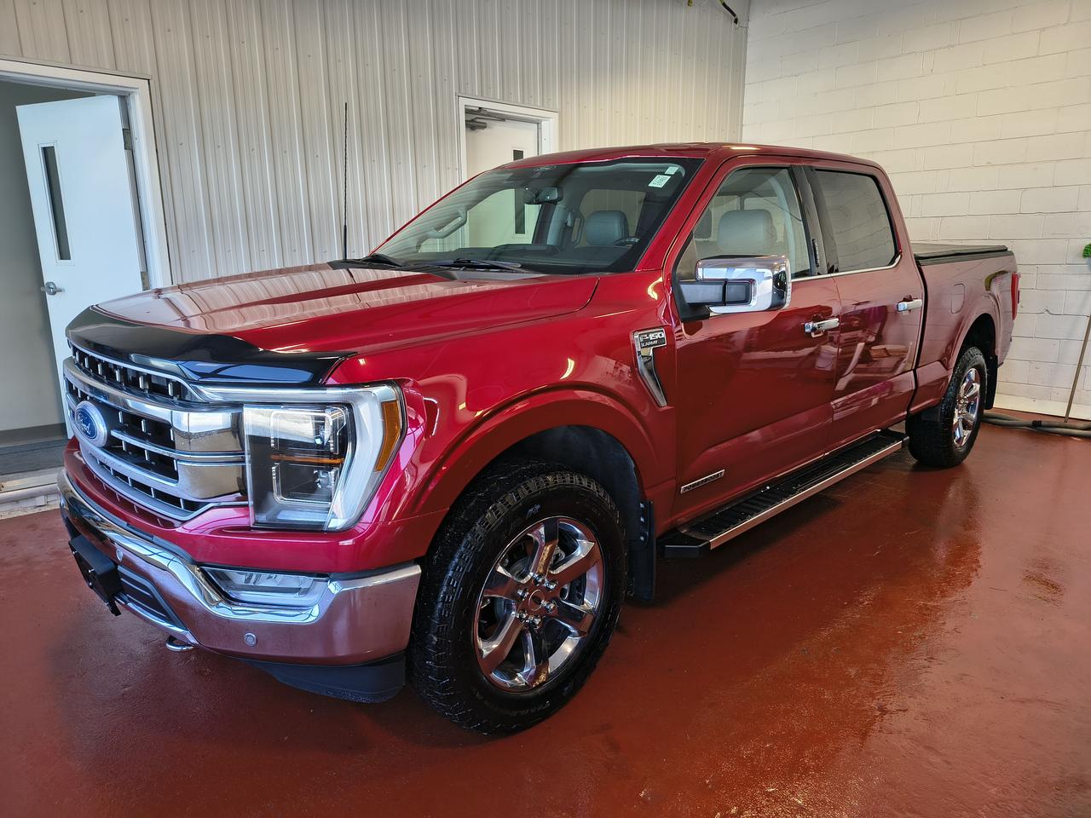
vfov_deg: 56.8
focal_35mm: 24
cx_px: 546
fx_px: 756
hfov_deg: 71.6
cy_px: 409
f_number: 1.8
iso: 124
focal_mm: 5.56
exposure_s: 1/120
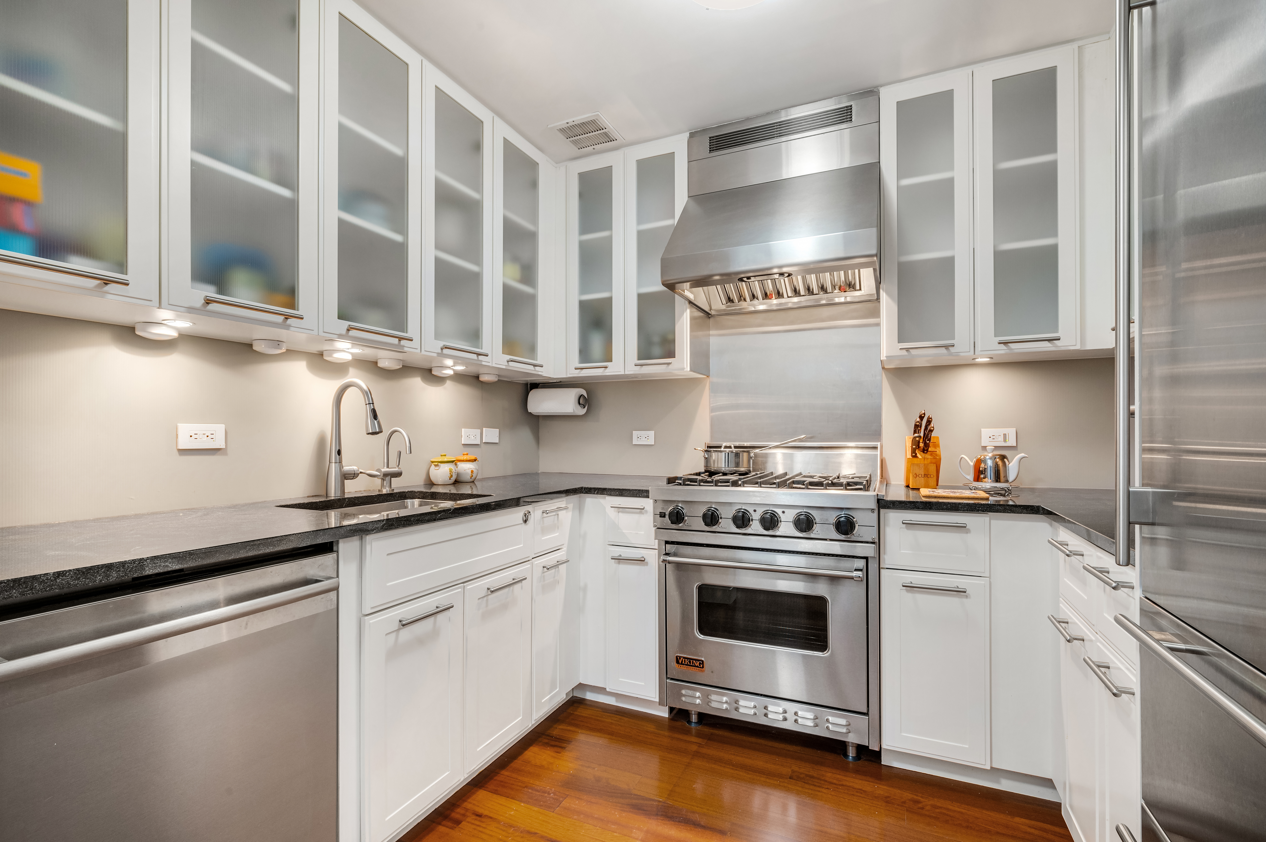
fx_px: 562
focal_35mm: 16
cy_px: 421
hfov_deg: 96.8
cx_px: 633
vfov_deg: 73.7
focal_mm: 16
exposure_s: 1.6
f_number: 11
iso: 400
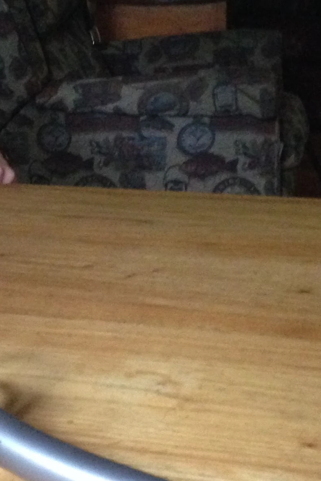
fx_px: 1257
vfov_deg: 21.6
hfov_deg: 14.2
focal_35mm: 94
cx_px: -40
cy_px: 142
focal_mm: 4.12
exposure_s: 1/15
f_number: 2.4
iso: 500
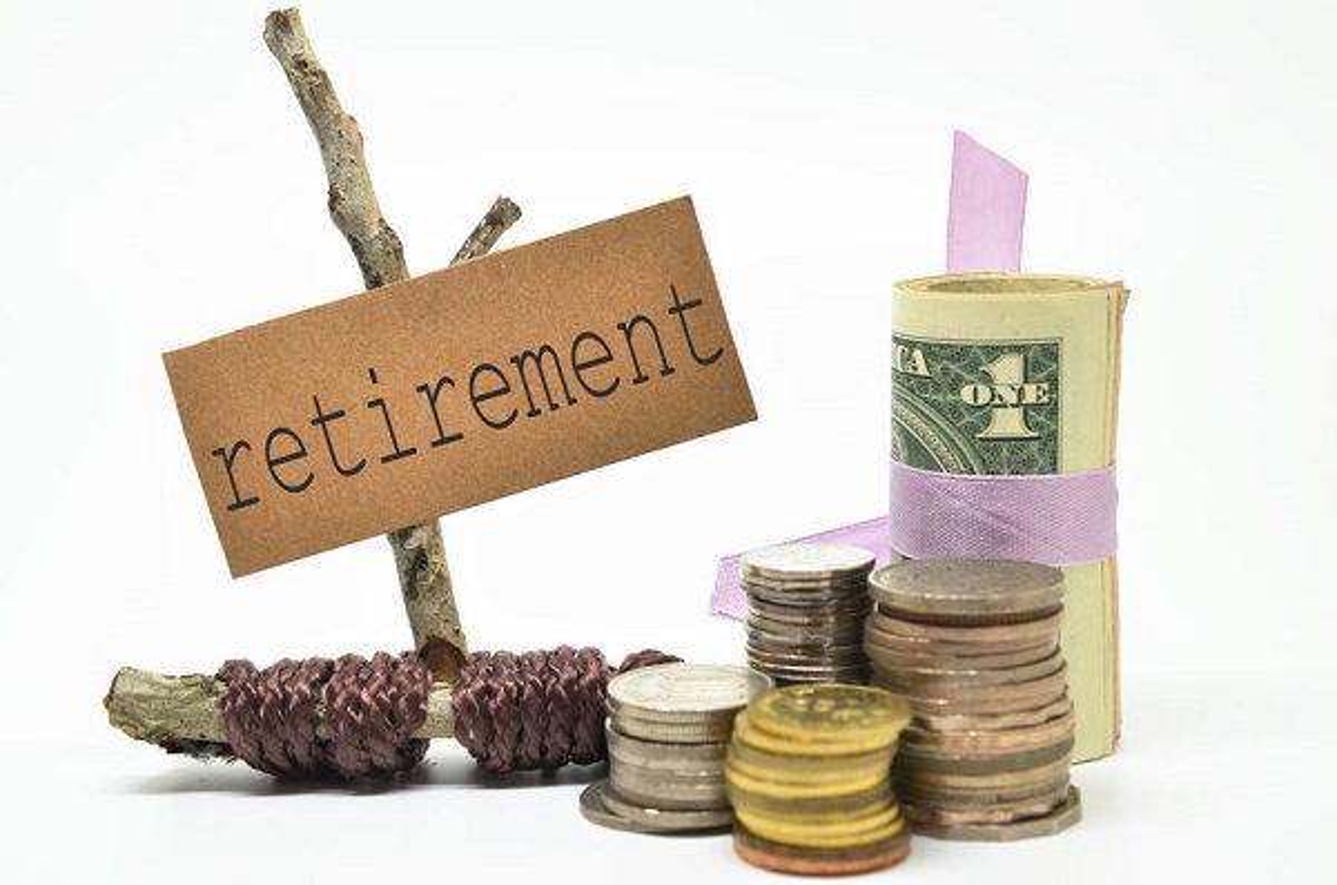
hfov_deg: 30.6
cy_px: 442
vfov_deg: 20.5
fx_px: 2445
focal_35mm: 66
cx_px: 668
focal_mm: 44
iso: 160
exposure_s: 1/50
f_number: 7.1
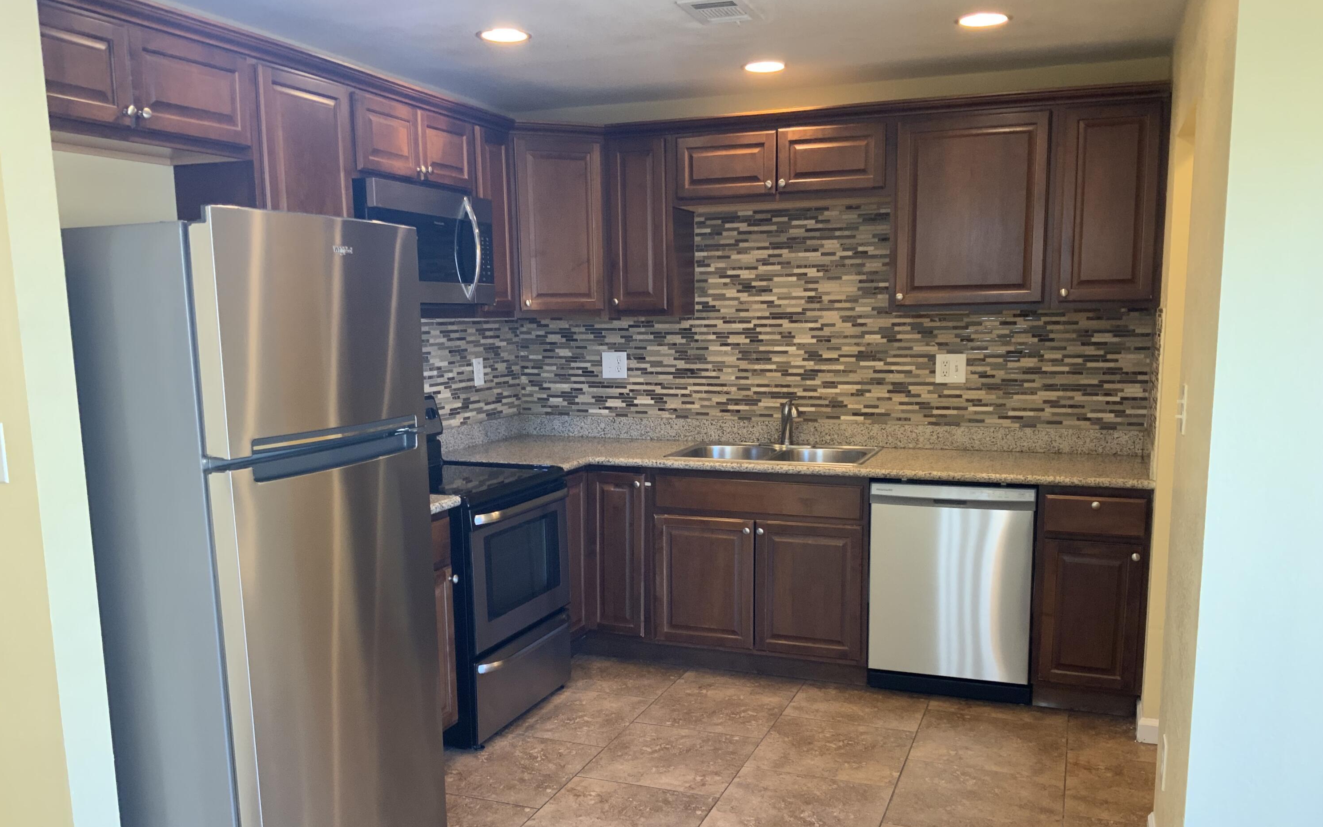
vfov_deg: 40.4
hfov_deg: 61.2
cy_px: 497
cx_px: 666
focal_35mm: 31
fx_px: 1118
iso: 125
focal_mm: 3
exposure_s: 1/60
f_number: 1.8
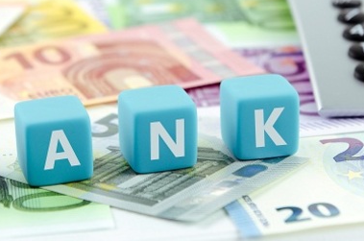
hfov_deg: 13.1
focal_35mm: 157
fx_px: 1584
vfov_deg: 8.7
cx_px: 139
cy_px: 60
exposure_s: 1/80
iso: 100
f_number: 5
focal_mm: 62
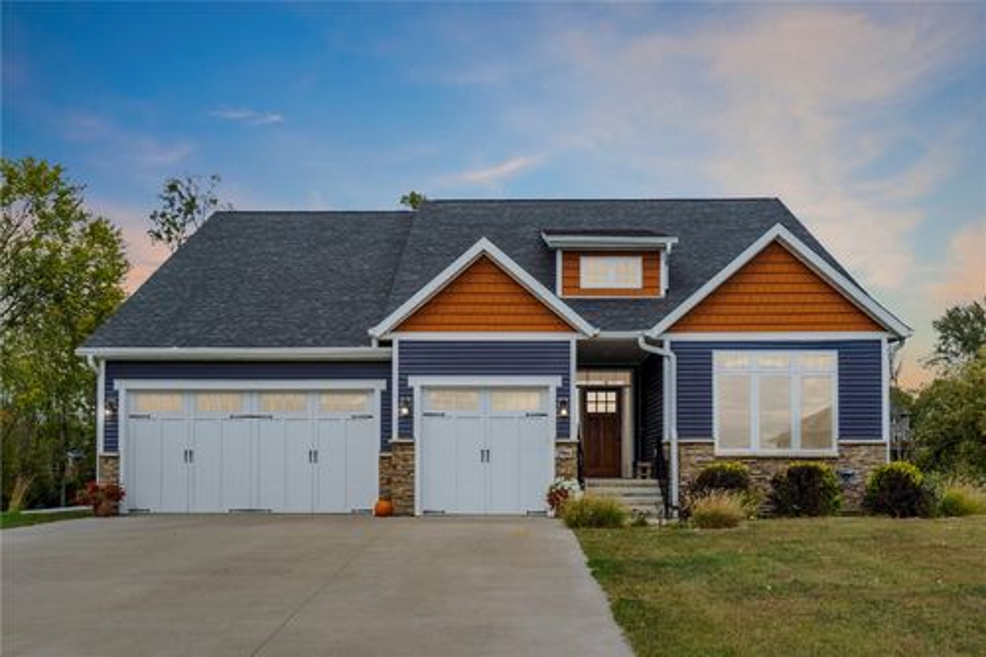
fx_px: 903
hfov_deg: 57.2
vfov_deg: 39.9
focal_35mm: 33
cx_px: 493
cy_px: 328
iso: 400
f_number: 9
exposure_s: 1/500
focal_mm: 33
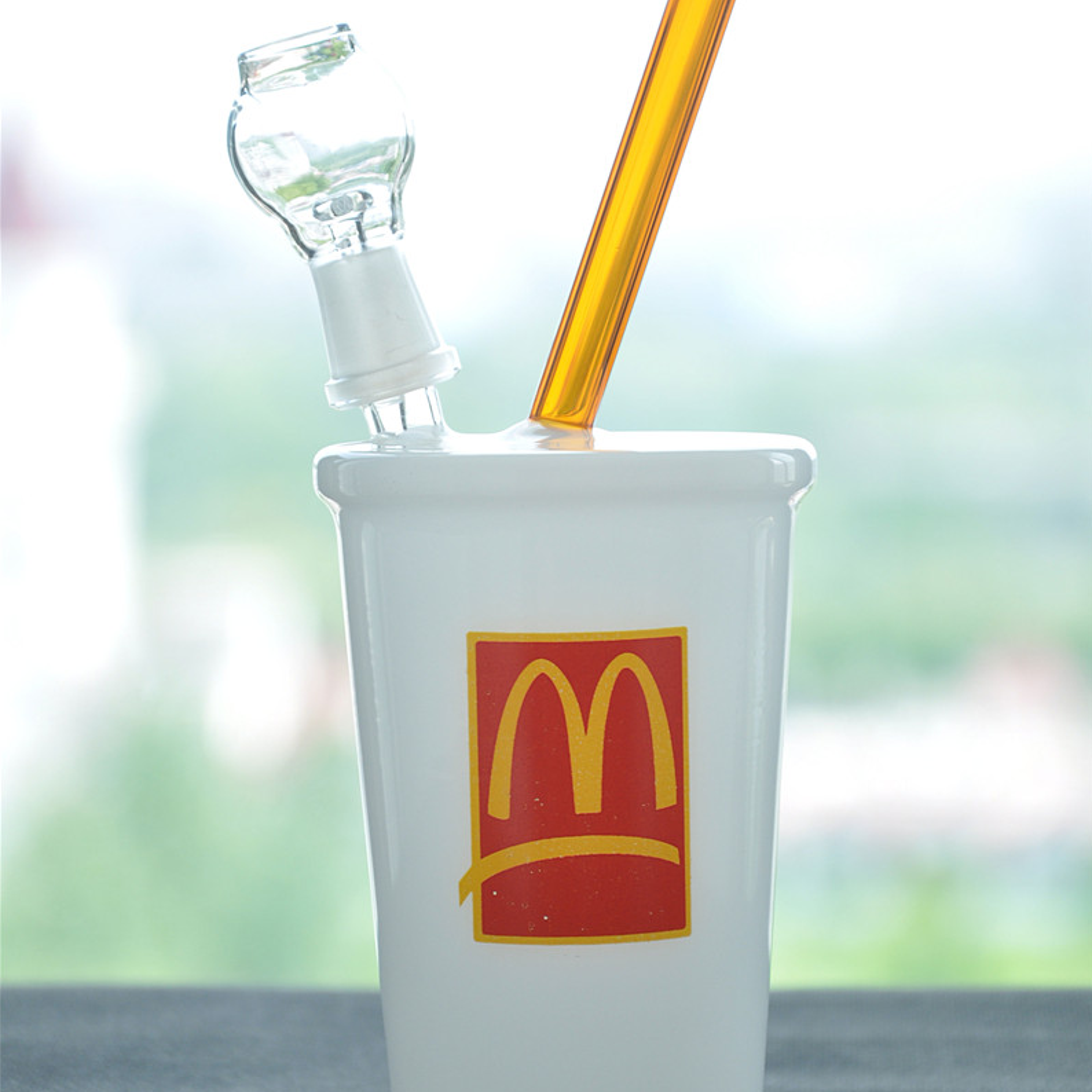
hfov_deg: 8.6
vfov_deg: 8.6
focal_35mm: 203
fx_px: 7232
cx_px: 549
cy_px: 485
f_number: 5.6
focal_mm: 105
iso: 200
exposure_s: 1/100
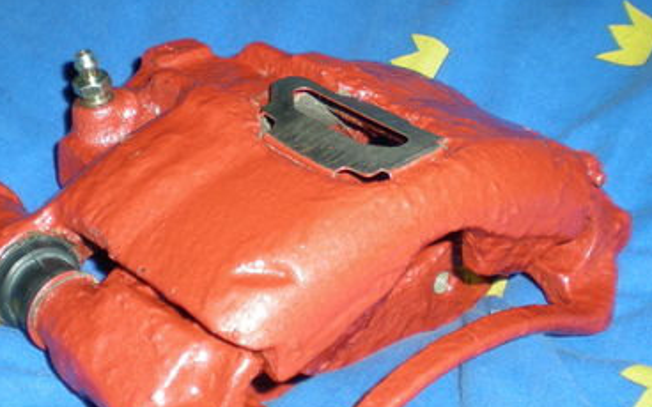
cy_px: 119
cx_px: 278
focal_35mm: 70
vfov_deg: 18.5
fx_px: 1244
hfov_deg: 29.3
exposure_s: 1/60
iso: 50
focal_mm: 6.3
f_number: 3.1
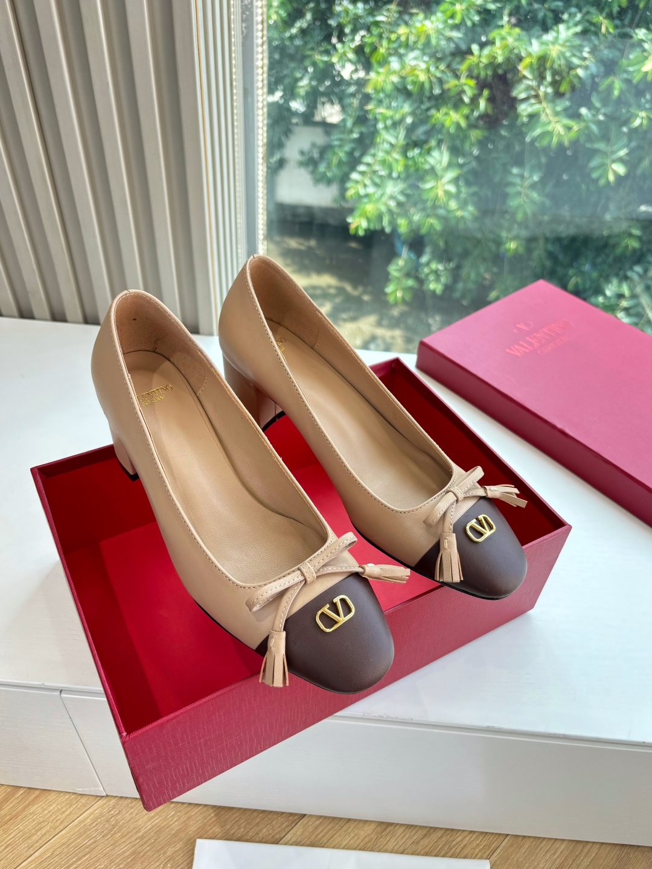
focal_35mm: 26
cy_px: 434
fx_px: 653
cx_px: 326
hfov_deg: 53.1
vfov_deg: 67.3
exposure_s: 1/158
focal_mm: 5.96
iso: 40
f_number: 1.6
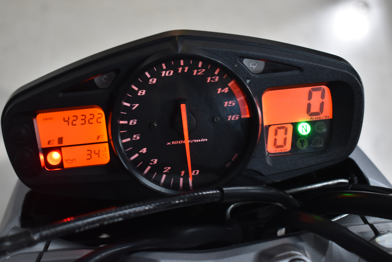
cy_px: 131
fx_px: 686
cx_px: 196
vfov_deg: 21.6
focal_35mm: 63
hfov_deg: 31.9
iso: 800
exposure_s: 1/50
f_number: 5
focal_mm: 42
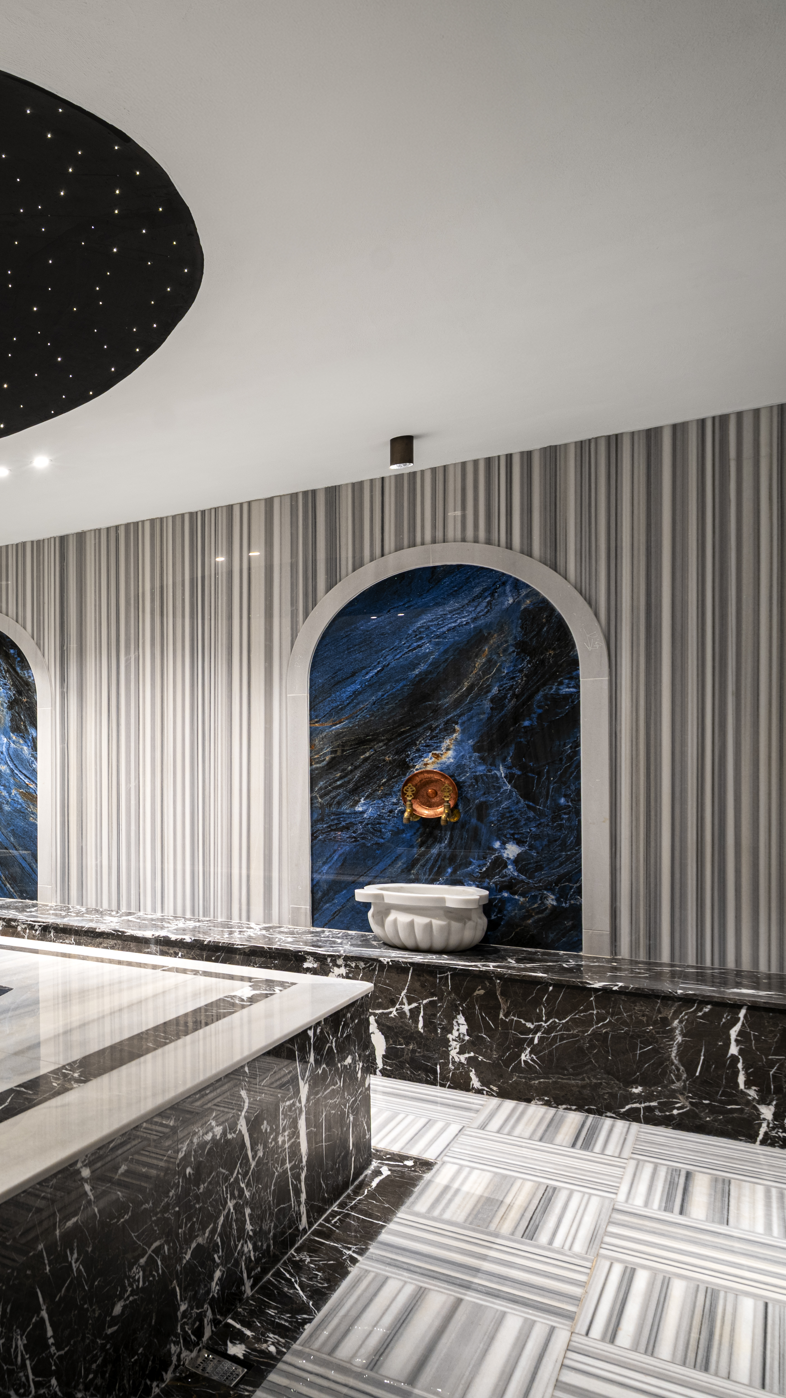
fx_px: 963
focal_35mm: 26
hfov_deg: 32.5
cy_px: 717
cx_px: -251
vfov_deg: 71.9
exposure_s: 1
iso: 200
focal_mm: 16
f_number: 8
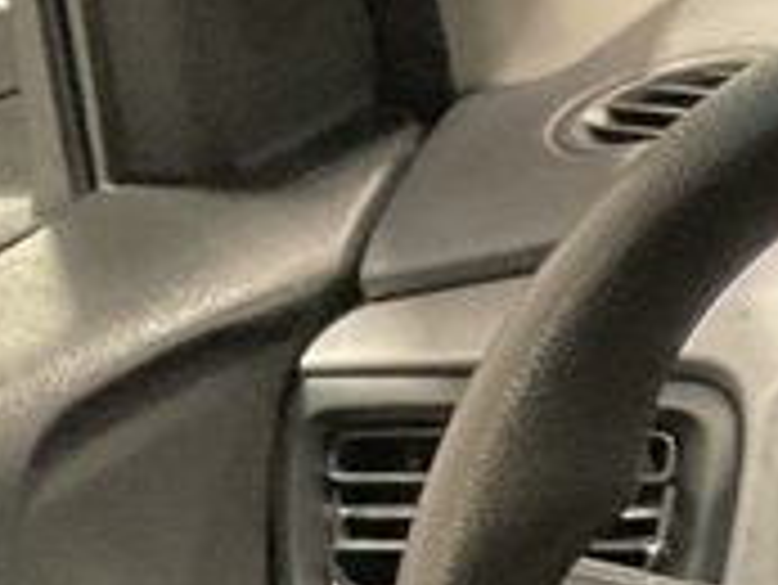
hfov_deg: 10.3
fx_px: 3621
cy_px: 1102
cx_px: 1979
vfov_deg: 8.8
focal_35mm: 161
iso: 500
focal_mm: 3
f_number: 1.8
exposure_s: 1/30
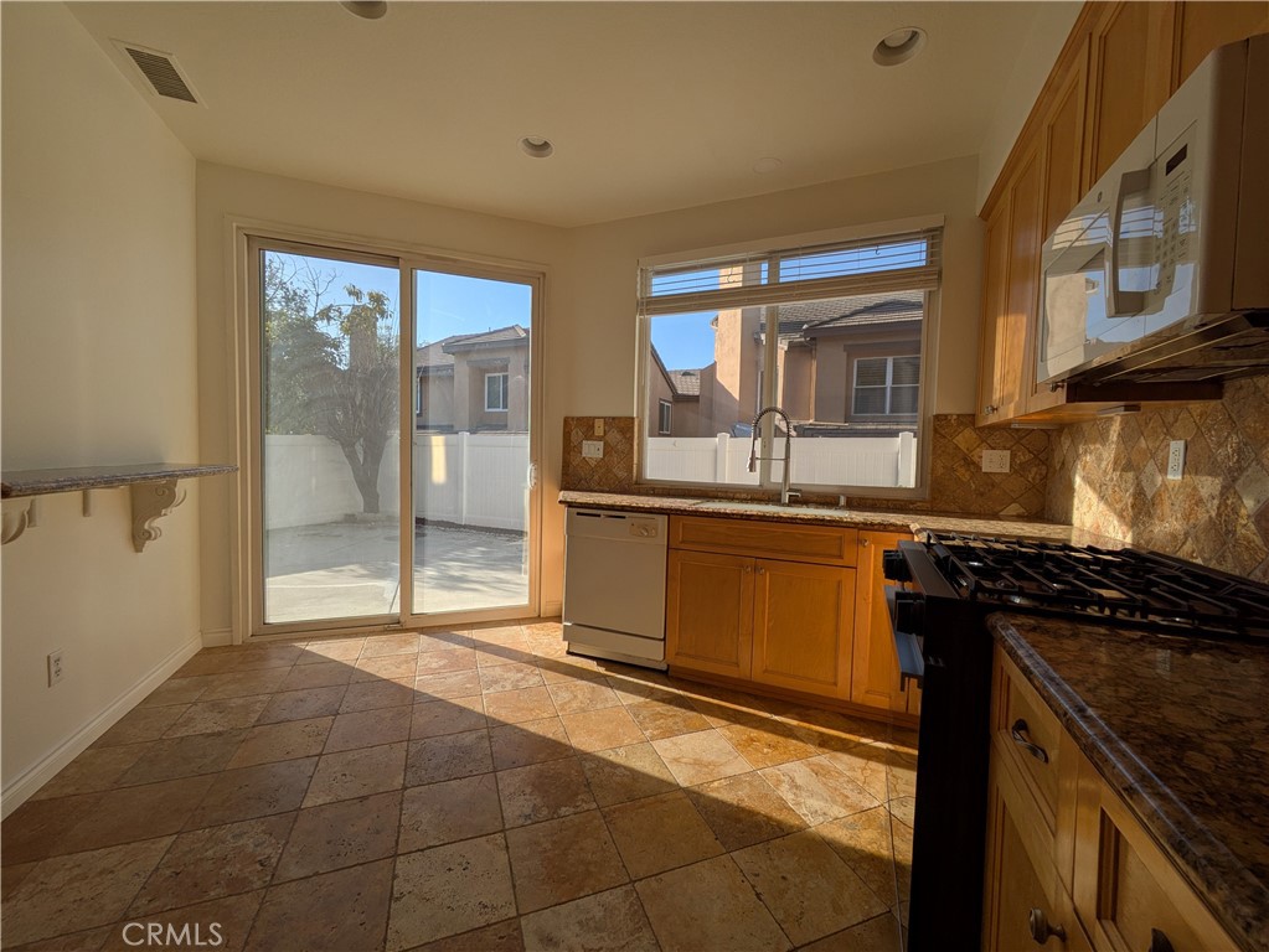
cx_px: 634
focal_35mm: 14
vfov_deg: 85.7
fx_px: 513
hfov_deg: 102.0
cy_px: 476
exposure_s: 1/982
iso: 48
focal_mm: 1.83
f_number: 2.2
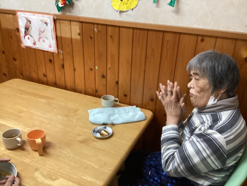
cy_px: 93
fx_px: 221
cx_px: 124
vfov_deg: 45.4
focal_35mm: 31
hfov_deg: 58.4
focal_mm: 3.3
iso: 200
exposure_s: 1/60
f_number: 2.4
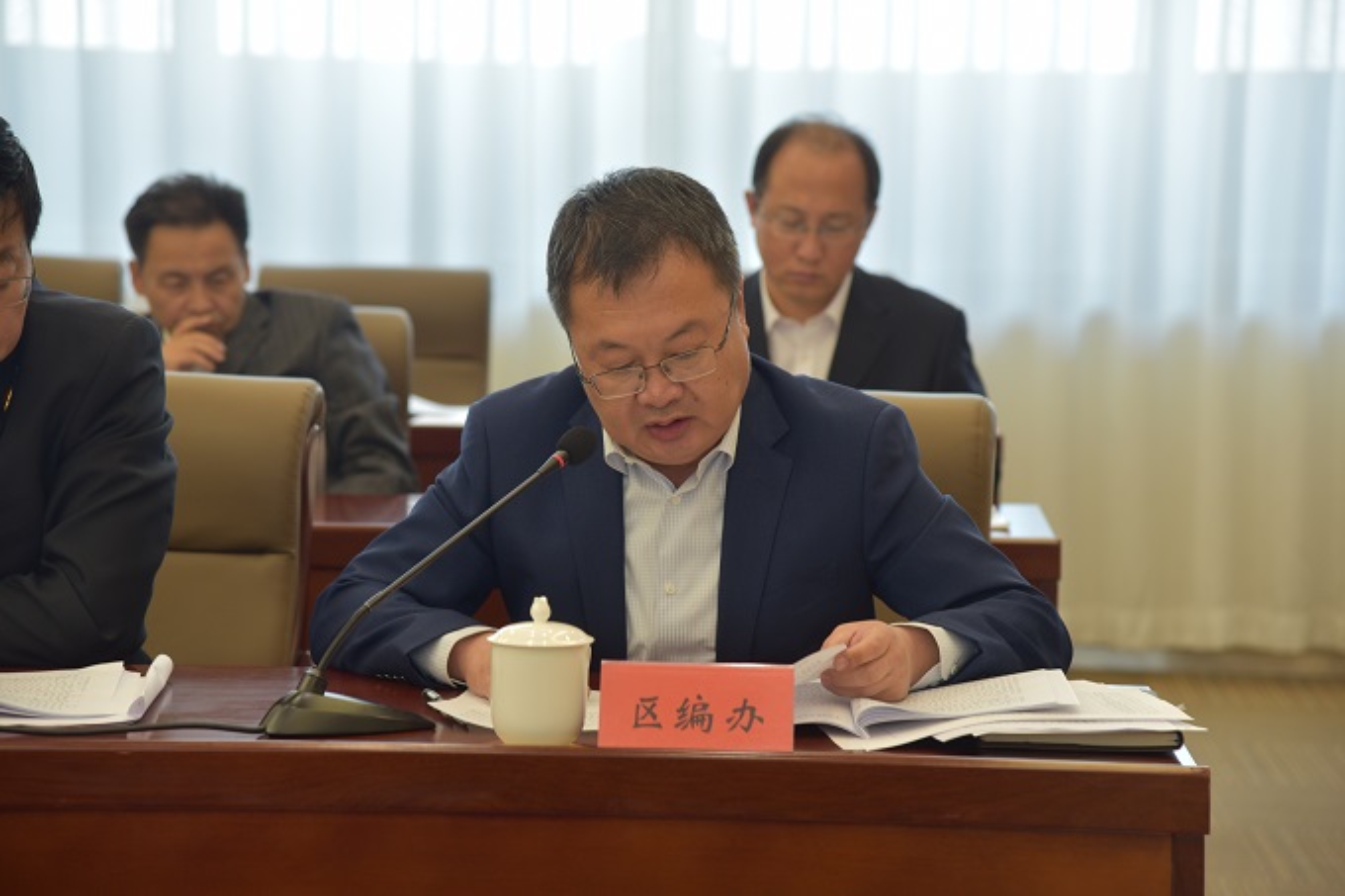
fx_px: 3922
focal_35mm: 105
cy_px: 448
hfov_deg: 19.5
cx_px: 672
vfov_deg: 13.0
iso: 400
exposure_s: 1/80
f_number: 4.5
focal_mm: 105
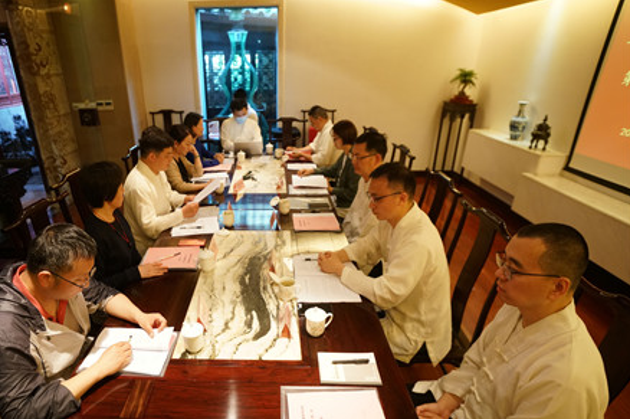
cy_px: 225
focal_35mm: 19
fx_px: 332
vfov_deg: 64.4
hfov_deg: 86.1
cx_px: 259
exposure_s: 1/60
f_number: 2.8
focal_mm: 16
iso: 2000
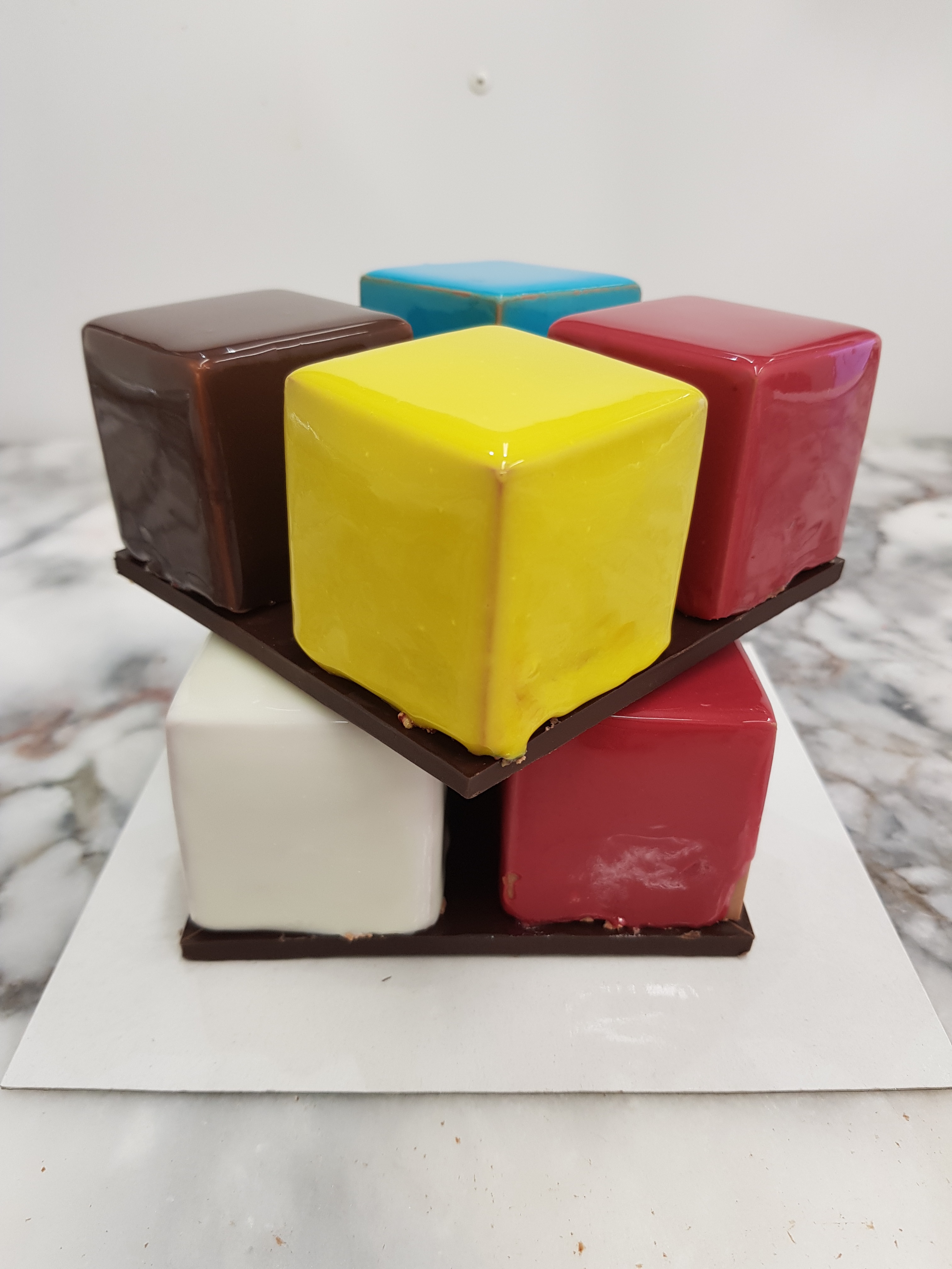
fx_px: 953
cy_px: 634
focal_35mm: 26
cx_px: 476
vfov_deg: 67.3
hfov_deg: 53.1
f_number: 1.7
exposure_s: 1/50
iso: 64
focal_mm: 4.2
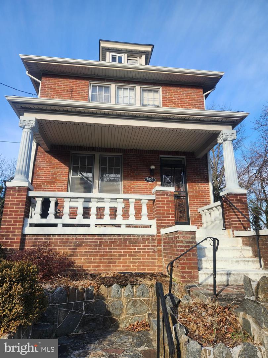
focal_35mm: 23
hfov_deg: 58.9
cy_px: 179
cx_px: 134
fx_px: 237
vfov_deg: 73.9
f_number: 1.8
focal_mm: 5.4
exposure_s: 1/701
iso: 20
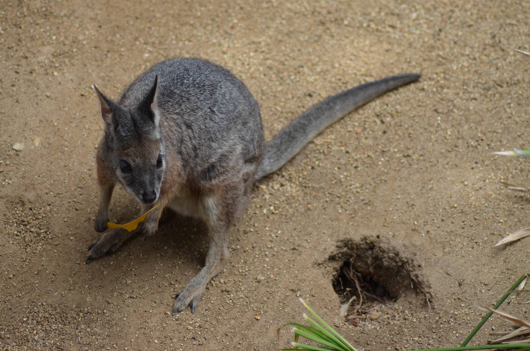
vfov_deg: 5.4
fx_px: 3747
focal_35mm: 255
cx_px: 265
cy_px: 176
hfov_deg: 8.1
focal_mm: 170
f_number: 4.5
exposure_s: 1/1000
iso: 640
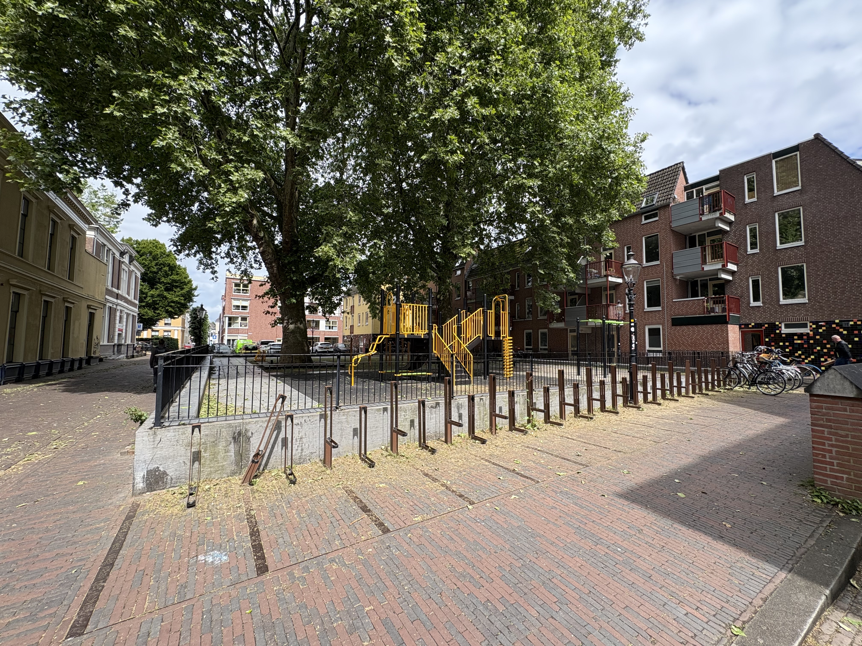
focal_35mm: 14
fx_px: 349
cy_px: 323
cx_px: 431
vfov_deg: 85.7
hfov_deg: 102.1
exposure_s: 1/646
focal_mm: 2.22
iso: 40
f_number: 2.2
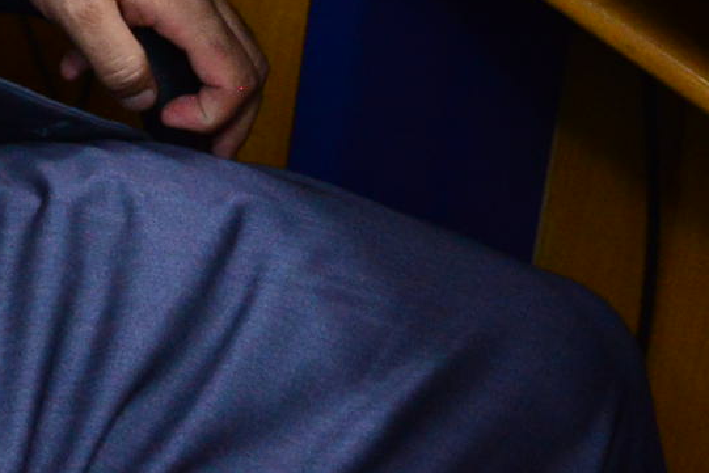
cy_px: -799
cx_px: 132
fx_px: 2521
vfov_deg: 9.2
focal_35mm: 128
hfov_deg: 15.9
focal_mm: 23
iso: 2500
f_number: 5
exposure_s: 1/80
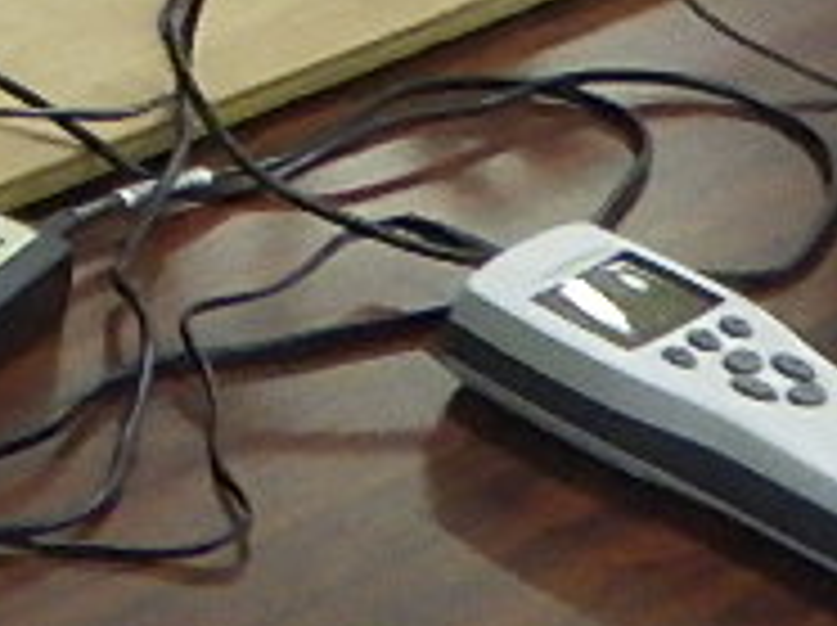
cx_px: -1318
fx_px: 4661
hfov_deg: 9.0
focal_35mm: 193
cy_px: -1108
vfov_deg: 7.0
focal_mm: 5
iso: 320
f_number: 3.5
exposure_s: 1/60
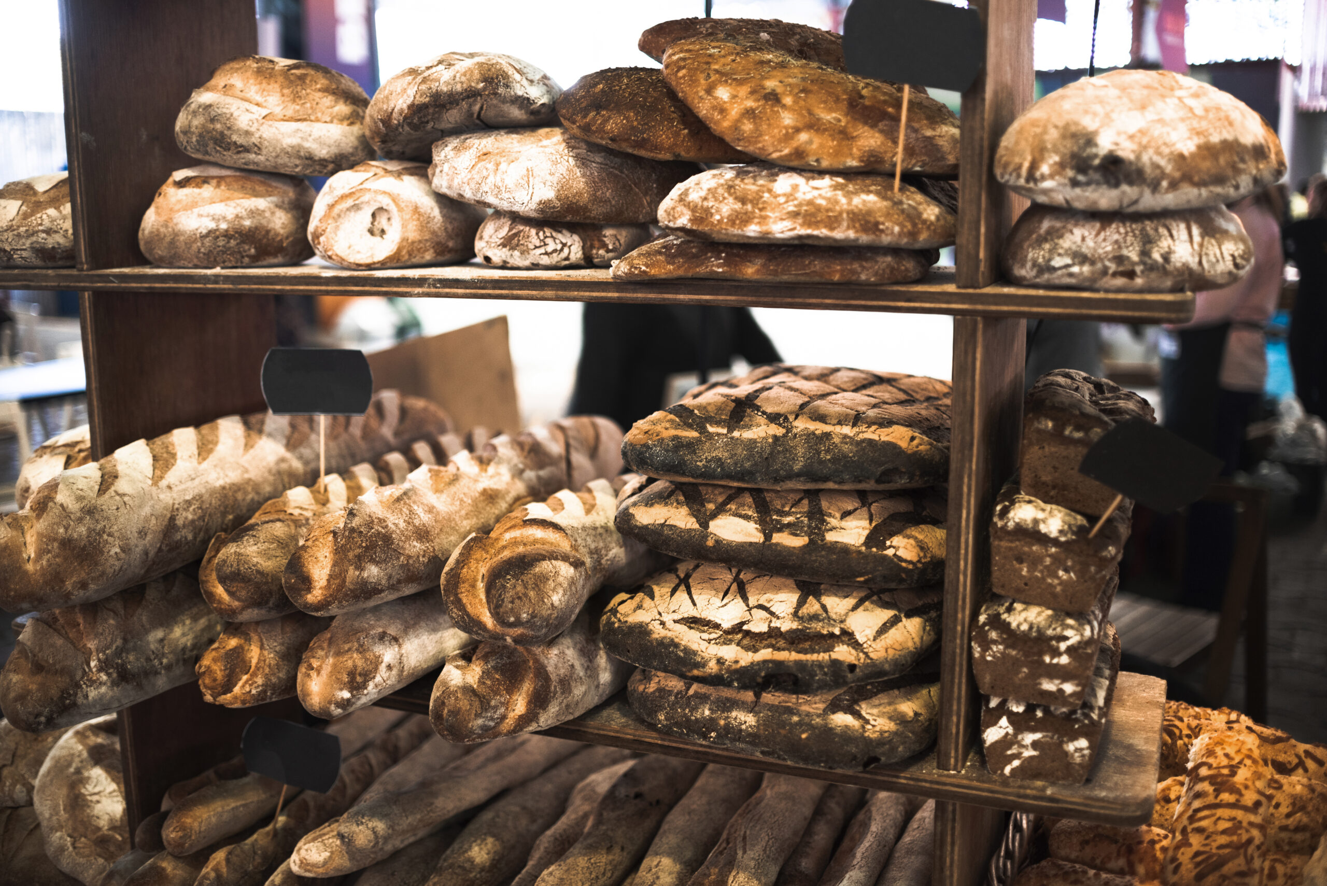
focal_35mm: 35
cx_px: 664
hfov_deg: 54.4
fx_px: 1291
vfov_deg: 37.9
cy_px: 443
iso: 320
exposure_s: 1/125
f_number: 1.8
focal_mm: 35
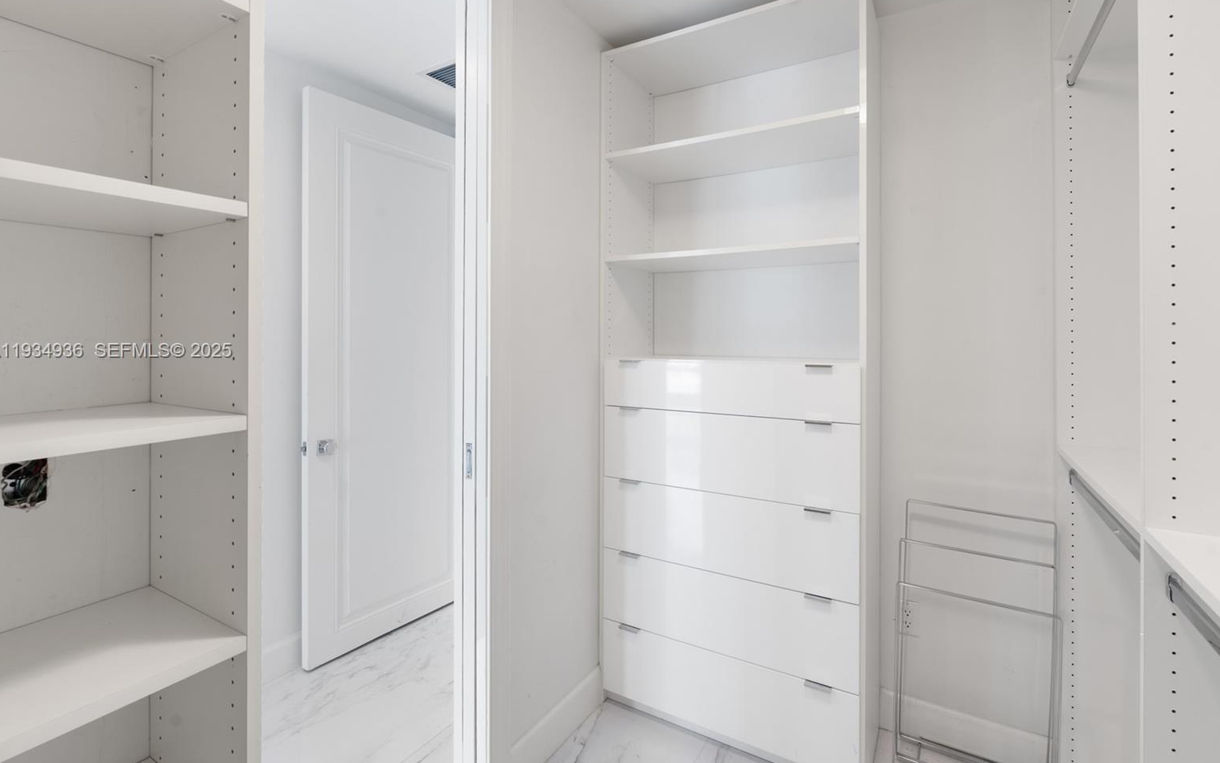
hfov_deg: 94.3
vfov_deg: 67.9
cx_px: 620
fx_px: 565
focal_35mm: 17
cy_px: 352
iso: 200
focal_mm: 16
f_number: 9
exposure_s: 1/1.25
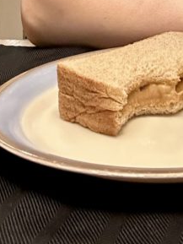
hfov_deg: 17.5
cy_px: -67
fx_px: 585
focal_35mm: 83
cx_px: 174
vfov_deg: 21.5
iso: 500
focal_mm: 2.69
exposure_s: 1/30
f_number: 1.9
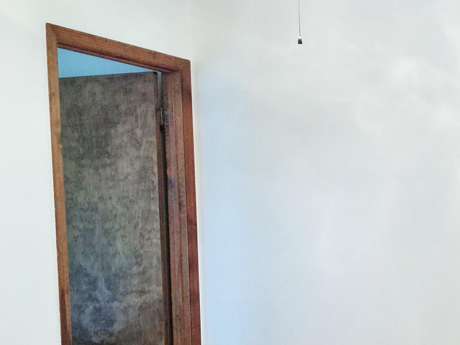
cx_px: 497
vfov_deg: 22.5
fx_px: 851
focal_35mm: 64
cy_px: 297
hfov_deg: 27.8
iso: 64
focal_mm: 4.15
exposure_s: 1/15
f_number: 2.2
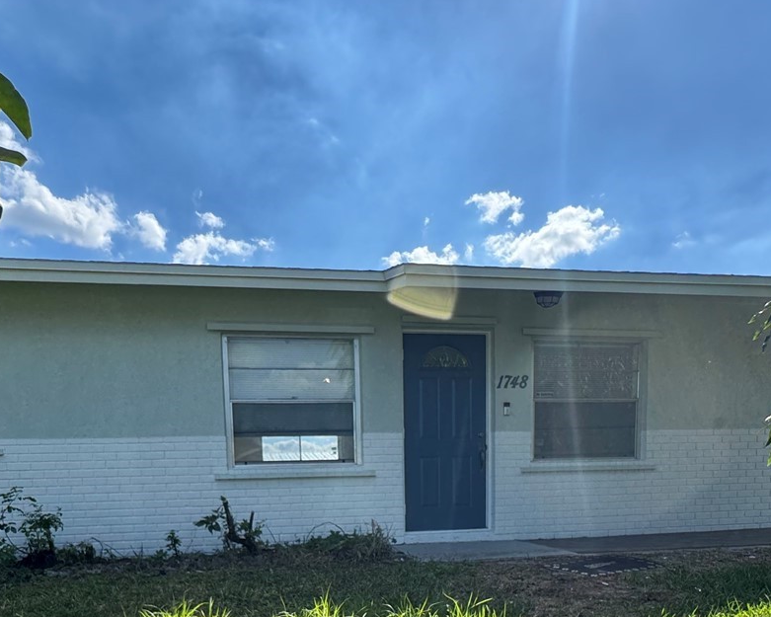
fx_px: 639
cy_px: 565
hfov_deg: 62.0
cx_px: 341
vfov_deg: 46.1
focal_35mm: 28
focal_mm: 2.22
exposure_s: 1/849
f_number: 2.2
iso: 50
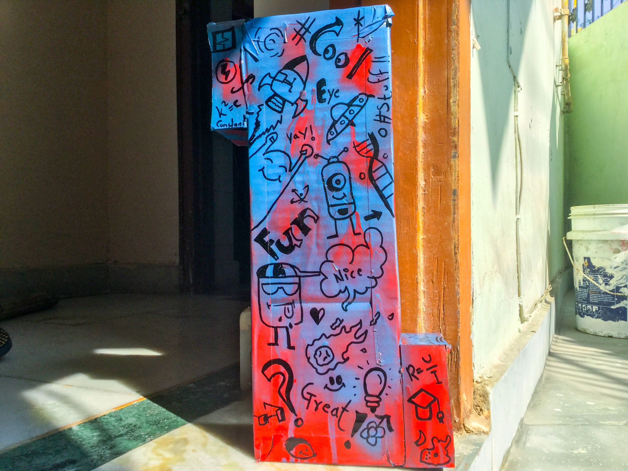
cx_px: 314
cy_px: 236
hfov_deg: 58.4
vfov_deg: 45.4
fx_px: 562
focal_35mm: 31
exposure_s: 1/750
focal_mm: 3.3
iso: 25
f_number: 2.4
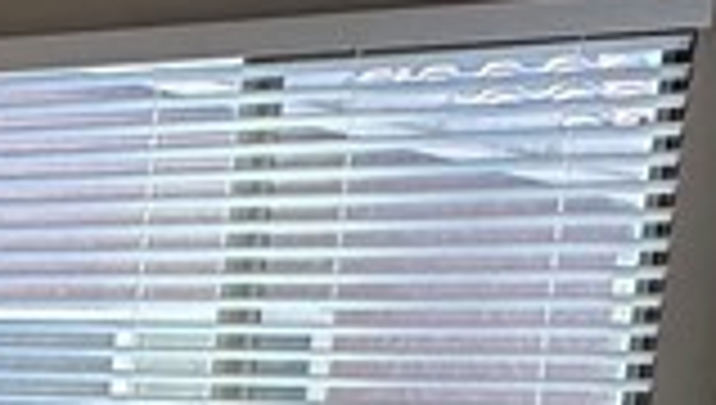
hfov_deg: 14.4
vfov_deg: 12.0
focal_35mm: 98
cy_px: 558
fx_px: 1863
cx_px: -1000
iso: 40
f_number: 2.2
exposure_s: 1/140
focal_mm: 2.22
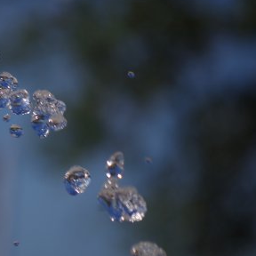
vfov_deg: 3.6
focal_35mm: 486
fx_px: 4066
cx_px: -2
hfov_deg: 3.6
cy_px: 131
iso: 100
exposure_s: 1/1000
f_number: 5.6
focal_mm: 180
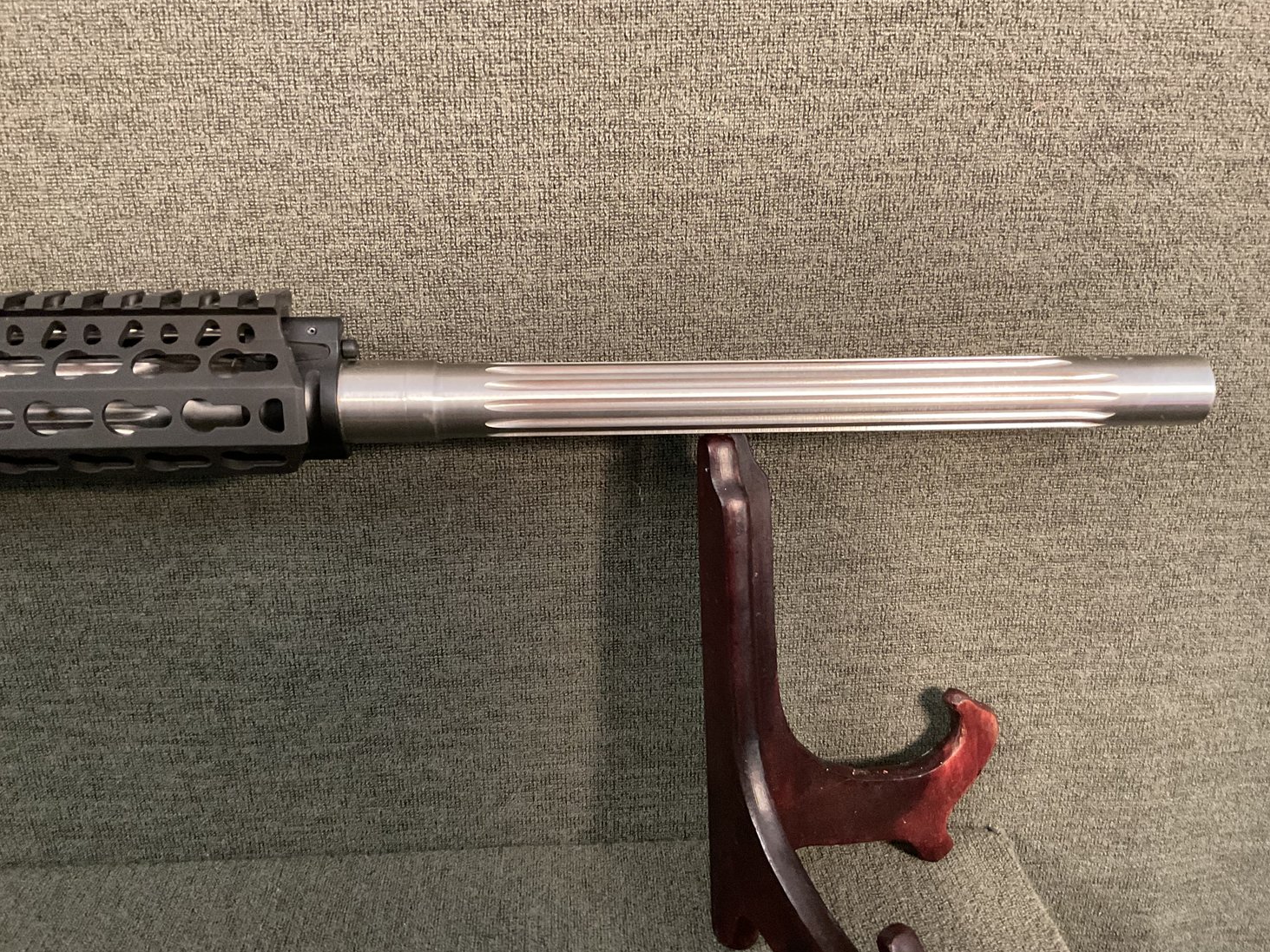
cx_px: 656
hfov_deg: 60.0
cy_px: 485
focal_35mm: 30
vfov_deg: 46.8
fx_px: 1101
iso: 500
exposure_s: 1/30
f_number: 1.8
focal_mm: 3
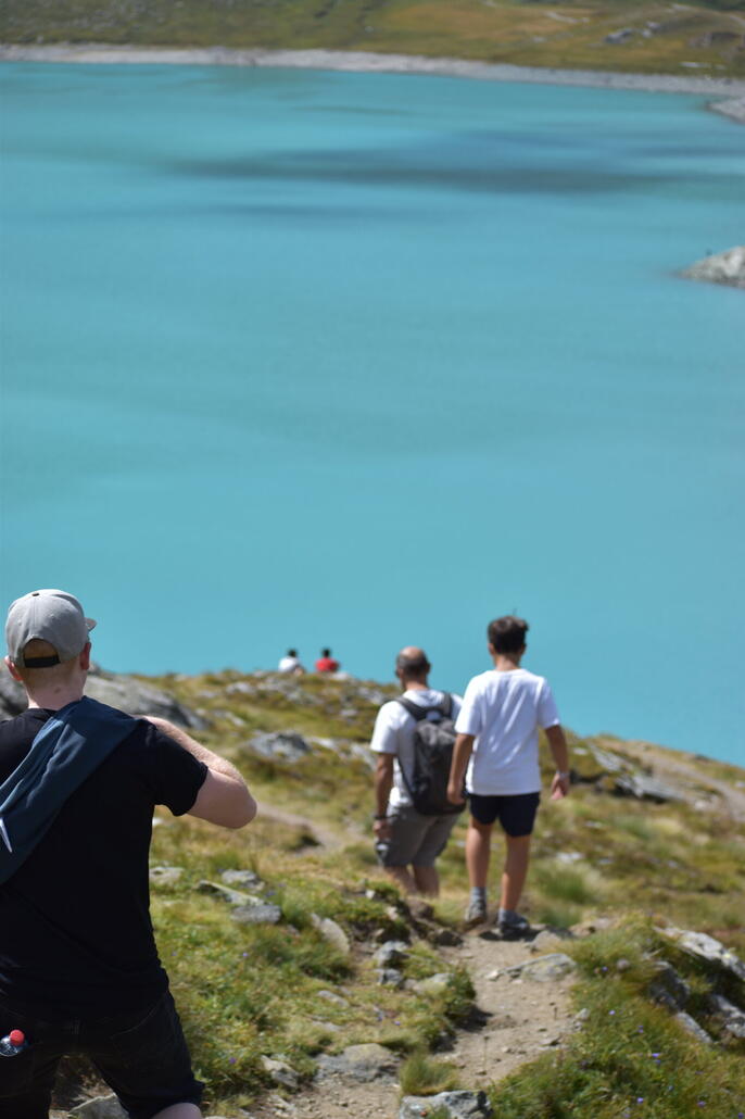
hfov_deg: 13.0
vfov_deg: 19.5
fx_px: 3261
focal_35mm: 105
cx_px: 372
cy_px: 560
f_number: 4.5
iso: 100
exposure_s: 1/800
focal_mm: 70
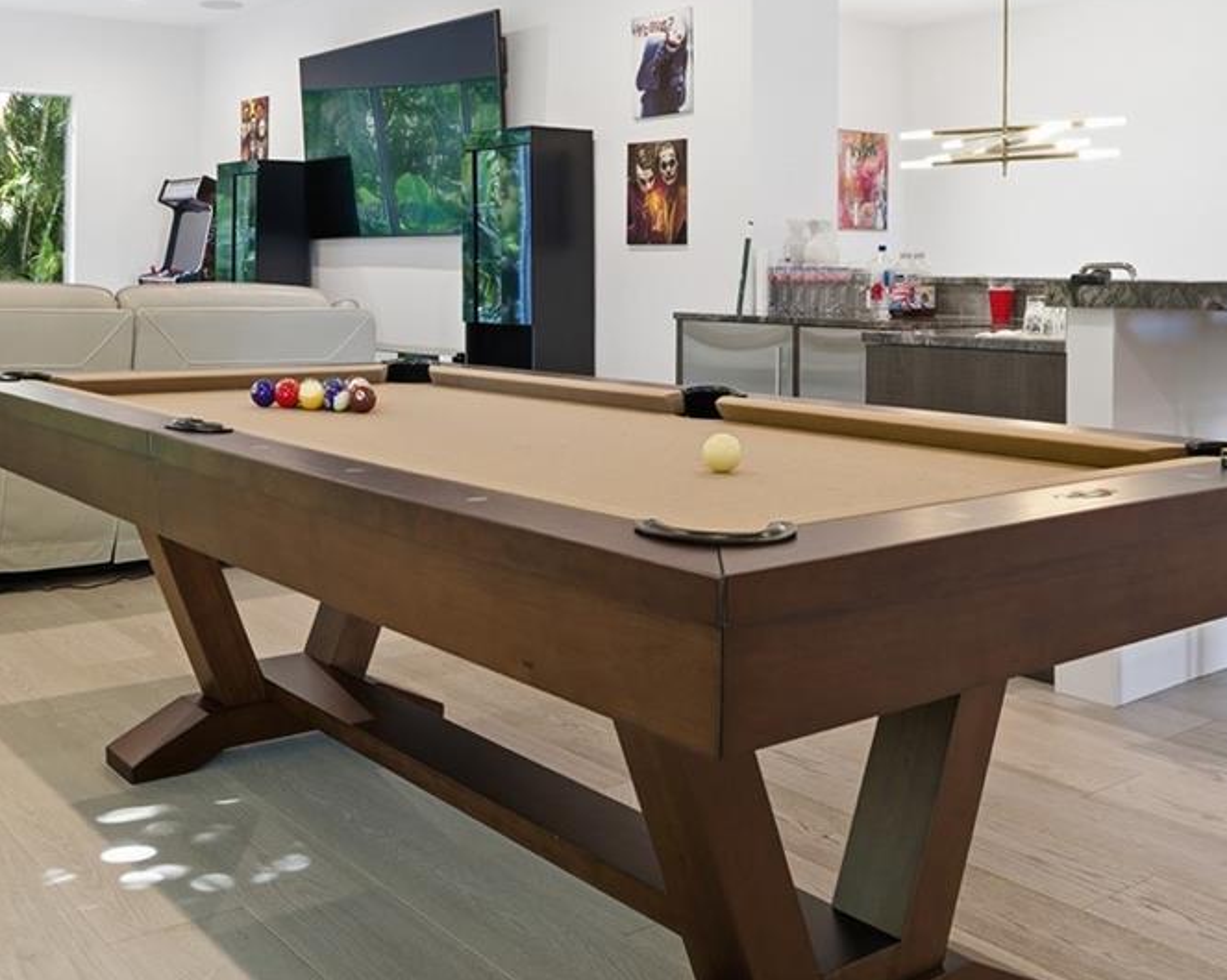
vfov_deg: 42.7
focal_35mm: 34
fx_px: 1234
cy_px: 315
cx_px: 398
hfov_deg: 51.8
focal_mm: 15
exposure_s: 1/13
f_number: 9
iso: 250
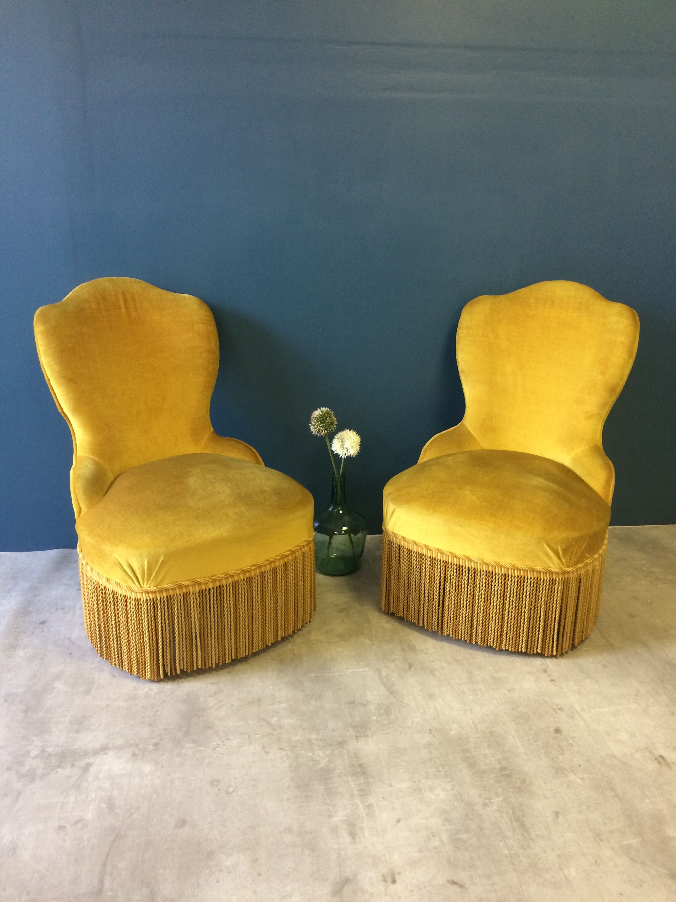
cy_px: 451
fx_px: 755
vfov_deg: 61.7
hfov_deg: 48.2
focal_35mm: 29
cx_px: 338
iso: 160
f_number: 2.2
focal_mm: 4.15
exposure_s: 1/33
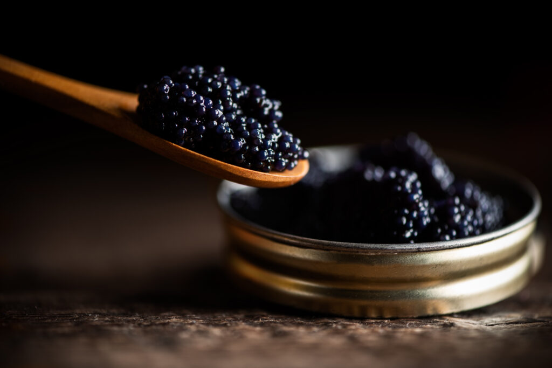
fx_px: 1610
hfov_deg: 19.5
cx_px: 276
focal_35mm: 105
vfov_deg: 13.0
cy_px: 184
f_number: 3.5
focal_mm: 105
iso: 64
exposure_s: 1/500
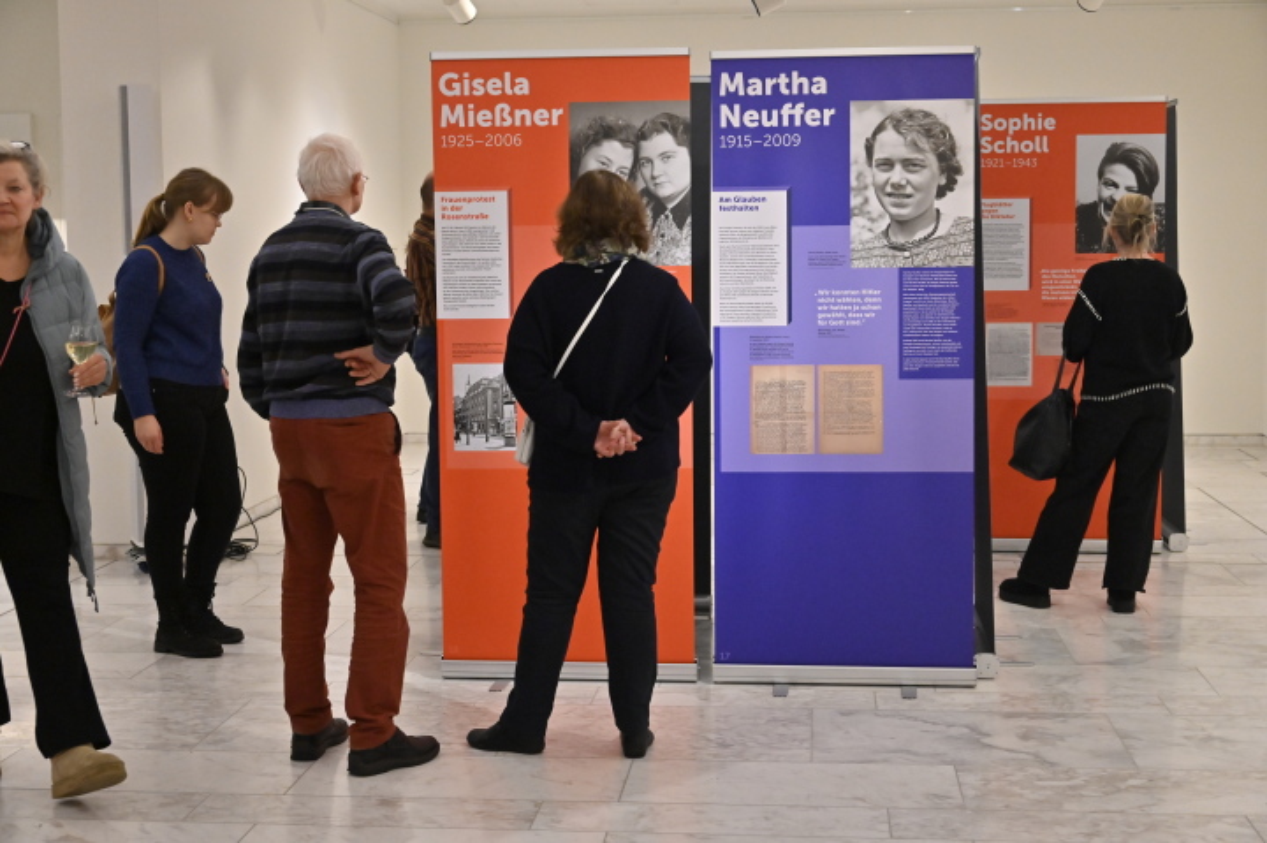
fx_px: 1723
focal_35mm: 49
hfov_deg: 40.4
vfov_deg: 27.5
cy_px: 422
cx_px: 634
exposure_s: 1/200
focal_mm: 49
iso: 3200
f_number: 6.3
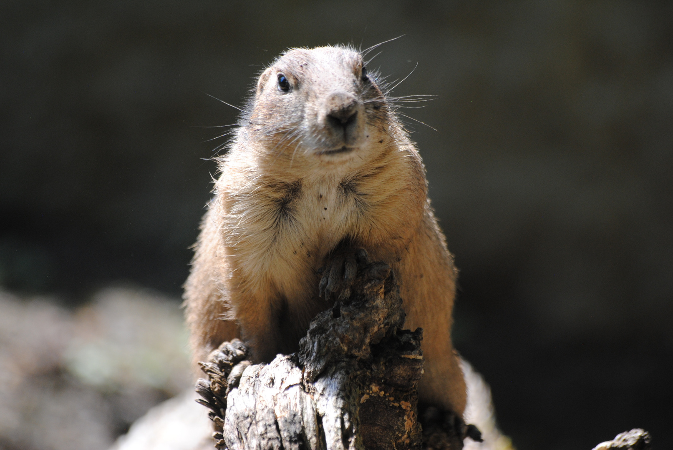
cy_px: 225
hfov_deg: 5.7
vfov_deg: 3.8
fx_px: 6738
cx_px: 336
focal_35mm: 360
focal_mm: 240
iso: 400
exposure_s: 1/640
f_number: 5.3
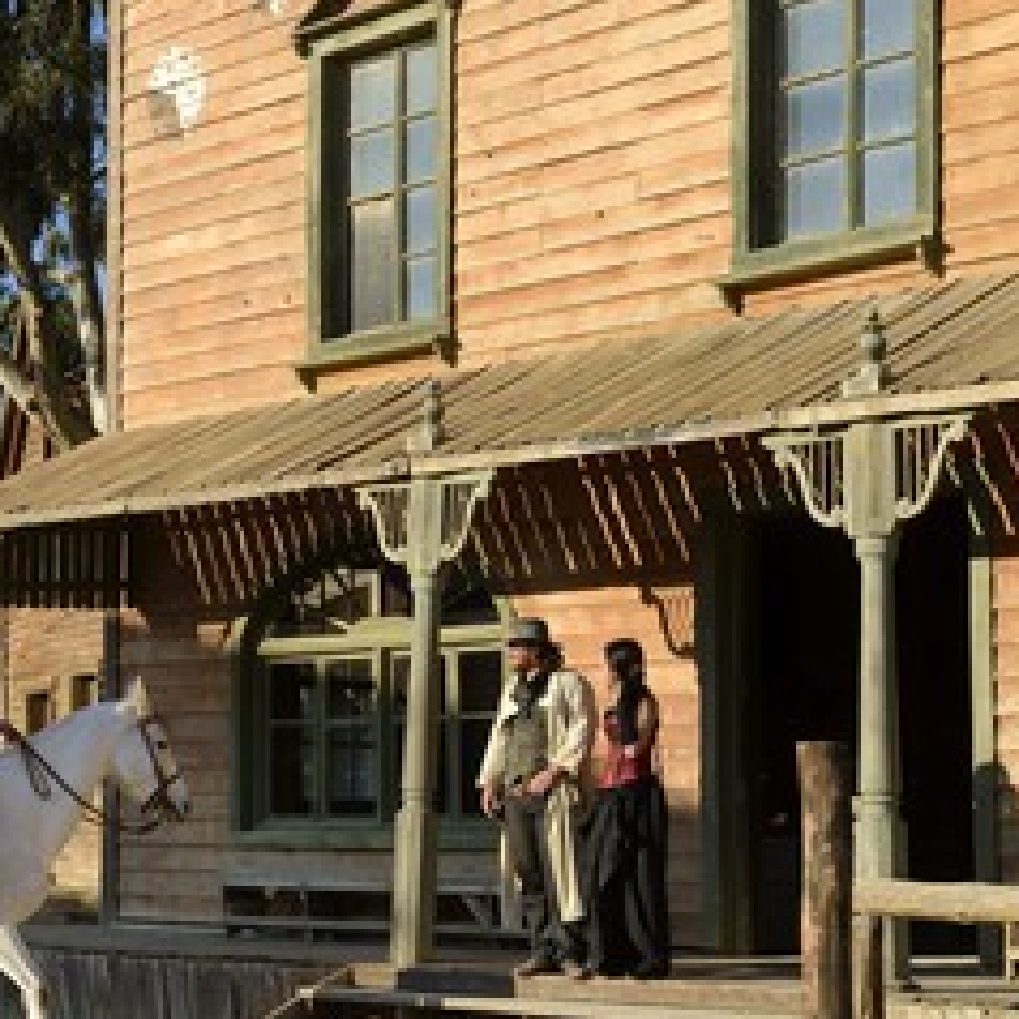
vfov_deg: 19.3
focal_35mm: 90
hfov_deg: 19.1
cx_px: 176
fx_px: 2997
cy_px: 591
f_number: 9
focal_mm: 60
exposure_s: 1/320
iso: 200
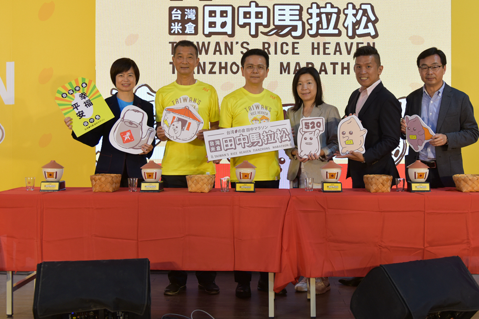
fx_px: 732
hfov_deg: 36.2
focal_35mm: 55
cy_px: 133
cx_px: 267
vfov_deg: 24.6
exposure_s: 1/50
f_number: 4
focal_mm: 46
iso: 720
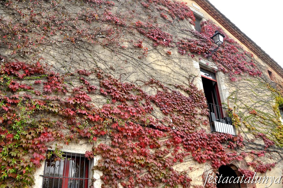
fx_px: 212
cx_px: 142
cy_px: 94
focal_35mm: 27
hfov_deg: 67.4
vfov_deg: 47.8
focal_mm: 18
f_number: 6.3
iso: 500
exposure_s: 1/160
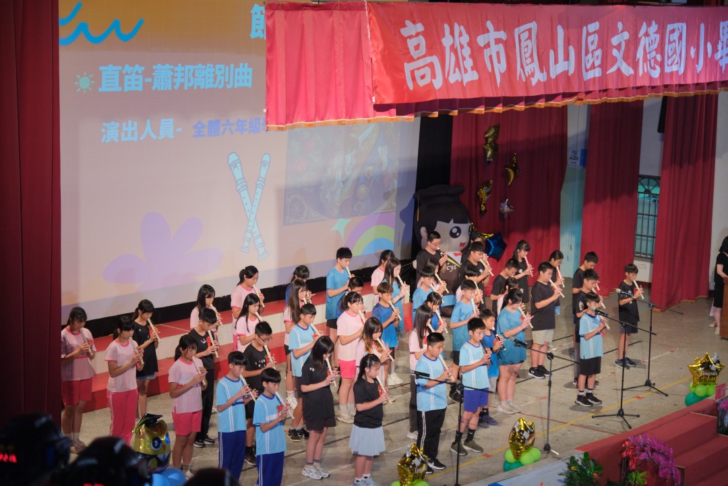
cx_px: 364
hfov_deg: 27.7
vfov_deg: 18.7
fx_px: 1476
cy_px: 243
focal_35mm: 73
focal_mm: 48.5
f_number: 2.8
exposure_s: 1/60
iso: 1250
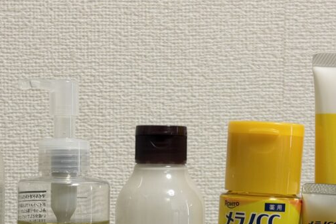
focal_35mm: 101
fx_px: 942
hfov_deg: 20.2
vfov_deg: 13.3
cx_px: 167
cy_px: 231
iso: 200
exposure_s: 1/40
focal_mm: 6.76
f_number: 1.78
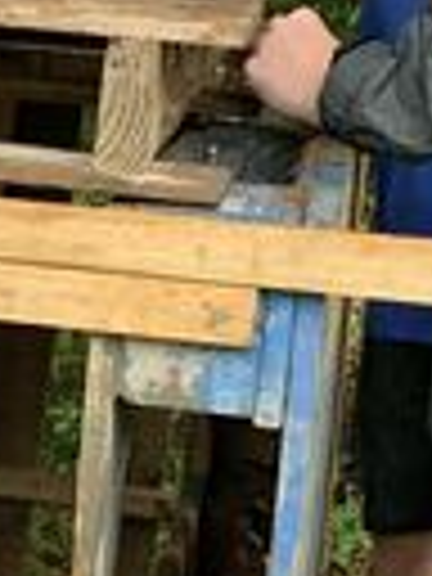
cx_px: -389
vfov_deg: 12.9
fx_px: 2529
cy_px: 454
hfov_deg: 9.2
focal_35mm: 152
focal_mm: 4.25
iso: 100
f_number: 1.8
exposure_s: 1/80
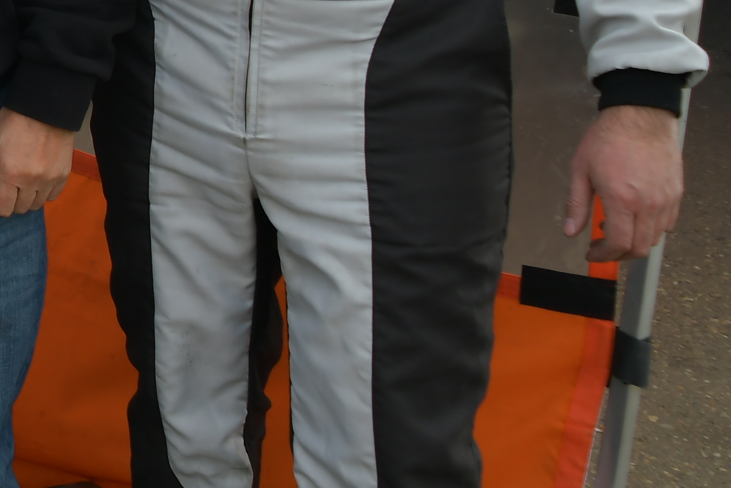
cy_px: -231
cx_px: -433
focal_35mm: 89
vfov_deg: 14.4
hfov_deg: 19.3
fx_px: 1807
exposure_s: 1/320
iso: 100
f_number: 5.6
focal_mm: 18
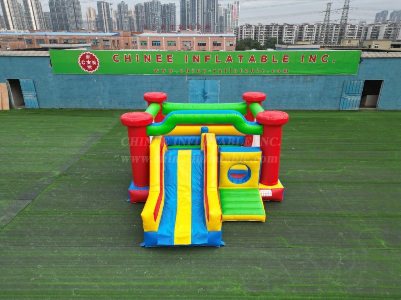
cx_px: 200
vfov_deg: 56.8
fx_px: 278
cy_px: 150
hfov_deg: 71.6
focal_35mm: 24
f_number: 1.7
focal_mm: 6.72
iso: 100
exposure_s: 1/1500
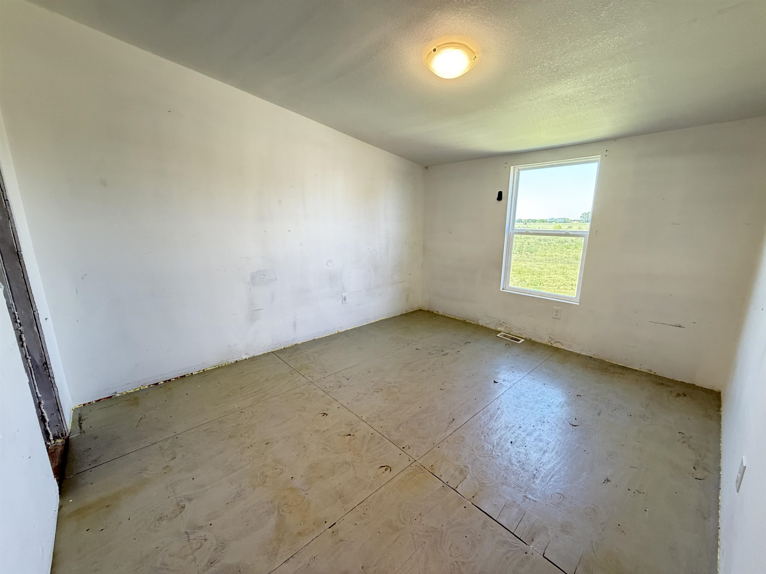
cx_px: 383
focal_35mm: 14
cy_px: 287
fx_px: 310
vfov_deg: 85.7
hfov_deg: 102.1
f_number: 2.2
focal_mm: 2.22
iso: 400
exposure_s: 1/120
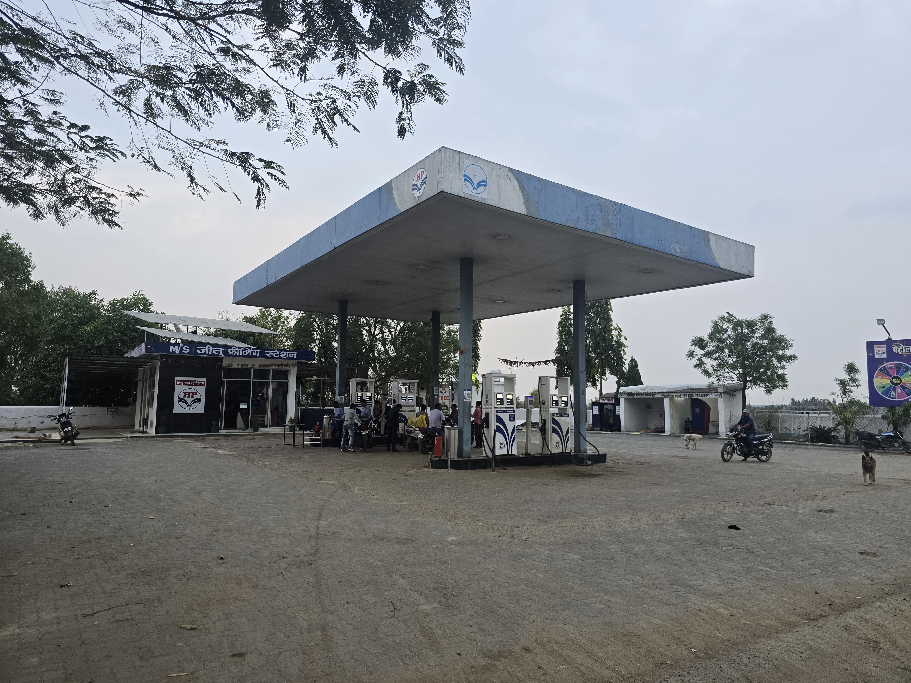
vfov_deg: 58.9
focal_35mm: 23
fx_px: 605
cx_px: 456
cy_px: 342
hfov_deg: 73.9
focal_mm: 6.3
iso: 125
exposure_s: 1/100
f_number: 1.7
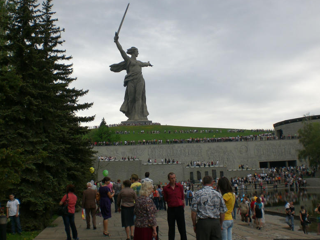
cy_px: 107
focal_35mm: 44
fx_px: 407
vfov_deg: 32.9
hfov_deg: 42.9
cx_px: 152
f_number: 4.4
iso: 50
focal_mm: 6.3
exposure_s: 1/250
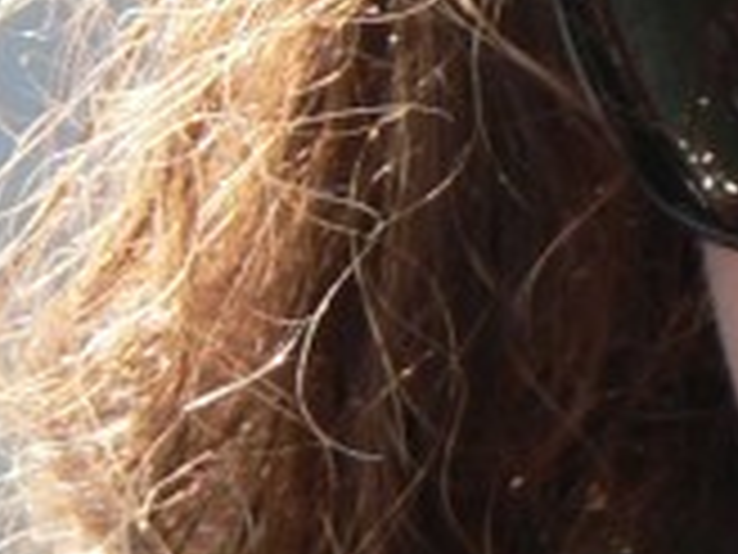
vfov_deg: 1.0
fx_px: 32022
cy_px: 338
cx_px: 1400
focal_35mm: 1502
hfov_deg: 1.3
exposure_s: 1/250
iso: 80
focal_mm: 40.1
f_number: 4
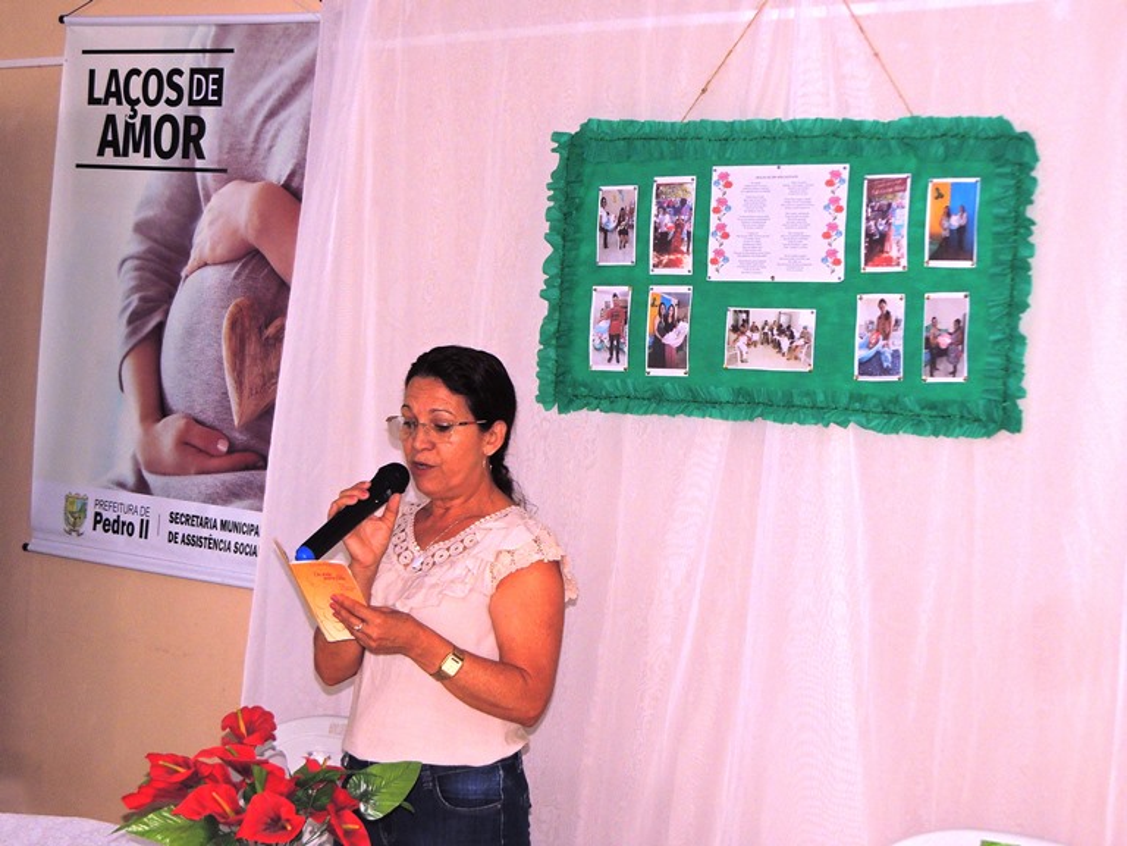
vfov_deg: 17.4
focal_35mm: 85
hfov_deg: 23.0
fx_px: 2767
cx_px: 564
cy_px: 423
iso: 250
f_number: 4
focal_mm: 15.1
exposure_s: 1/60
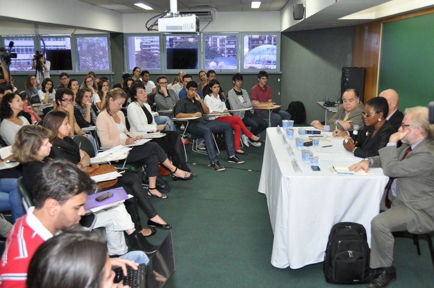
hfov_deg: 57.3
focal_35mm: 33
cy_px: 144
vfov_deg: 39.9
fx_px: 397
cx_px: 217
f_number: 4
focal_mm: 22
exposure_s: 1/60
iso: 800
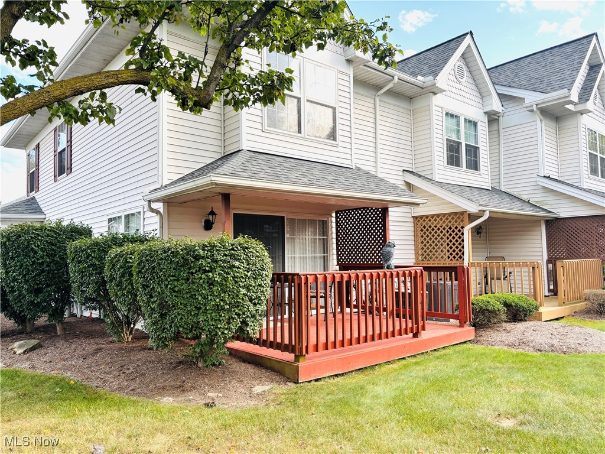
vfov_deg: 53.1
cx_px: 302
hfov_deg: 67.3
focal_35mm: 26
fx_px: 454
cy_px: 227
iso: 50
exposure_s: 1/634
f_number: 1.6
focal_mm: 5.96
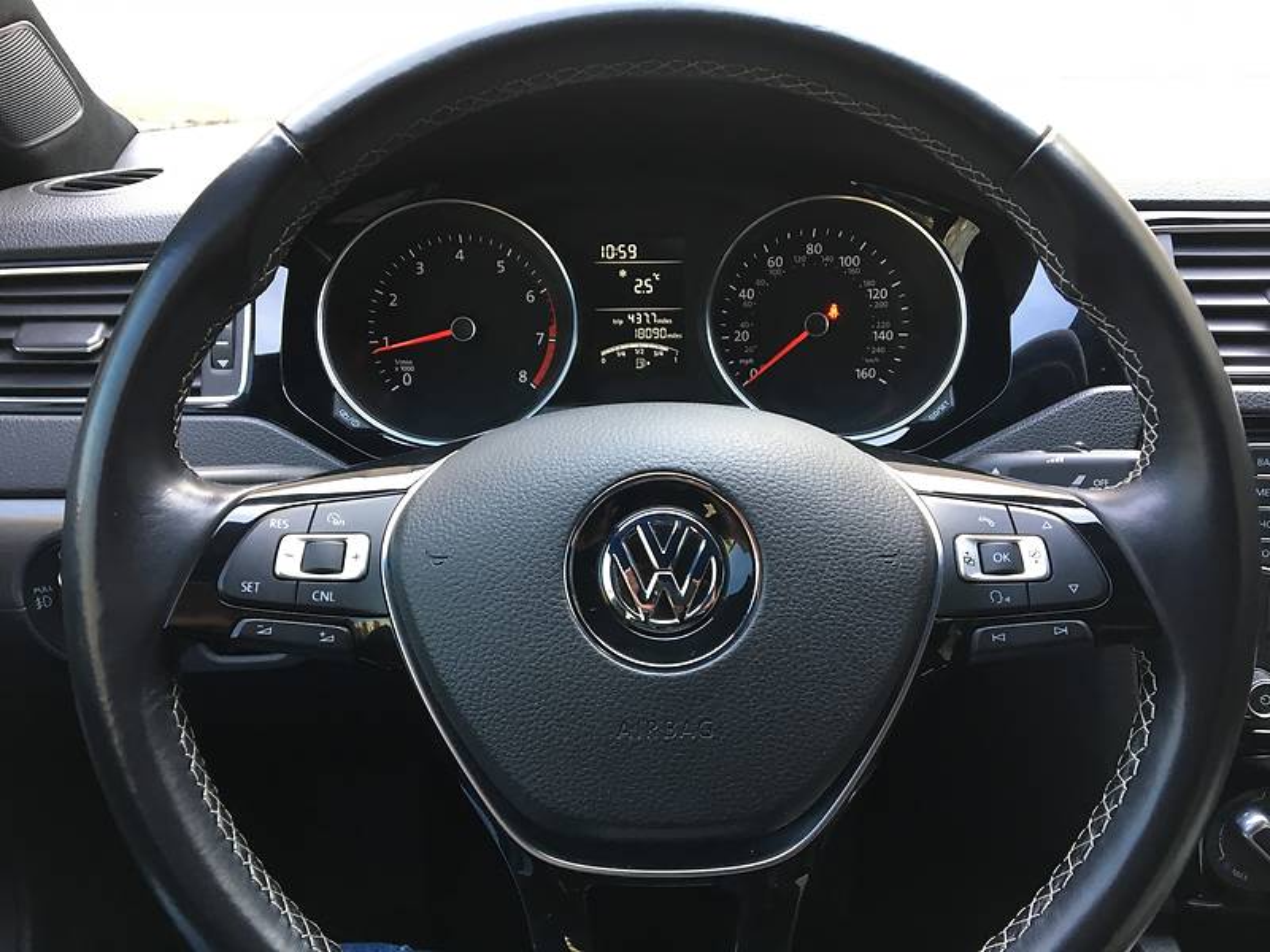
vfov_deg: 48.2
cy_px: 476
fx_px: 1064
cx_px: 635
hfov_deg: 61.7
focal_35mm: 29
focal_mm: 4.2
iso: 80
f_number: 2.2
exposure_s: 1/33
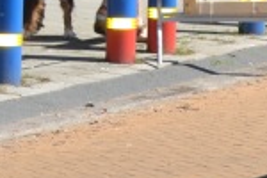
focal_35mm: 360
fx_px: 2670
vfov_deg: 3.8
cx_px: 513
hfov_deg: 5.6
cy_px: -143
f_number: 6.3
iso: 100
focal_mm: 36
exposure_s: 1/200
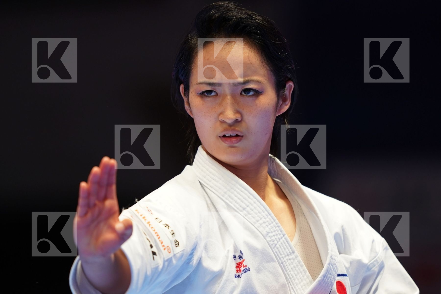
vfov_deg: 2.3
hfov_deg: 3.4
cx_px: 220
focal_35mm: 600
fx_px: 7349
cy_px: 147
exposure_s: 1/250
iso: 800
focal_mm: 400
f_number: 2.8
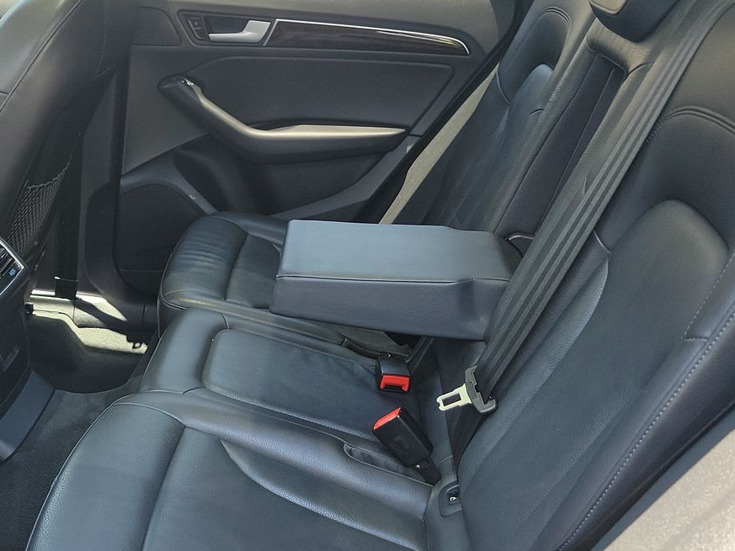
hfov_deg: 42.4
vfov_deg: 32.7
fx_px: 934
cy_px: 349
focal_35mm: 44
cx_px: 253
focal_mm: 6.7
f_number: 1.8
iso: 72
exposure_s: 1/59
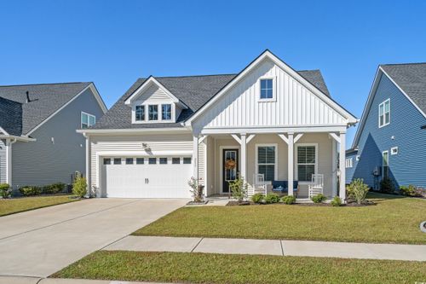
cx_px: 213
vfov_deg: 47.9
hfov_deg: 67.4
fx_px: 319
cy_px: 142
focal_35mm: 27
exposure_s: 1/250
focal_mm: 27
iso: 200
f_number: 8
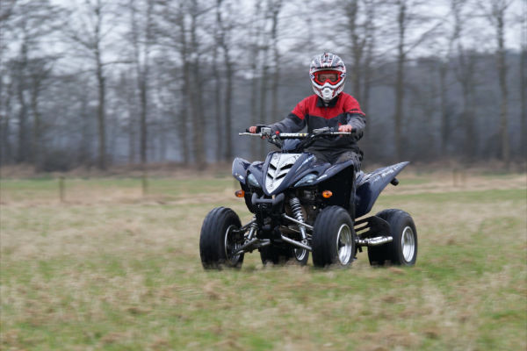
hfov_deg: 9.1
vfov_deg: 6.1
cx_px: 264
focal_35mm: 225
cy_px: 176
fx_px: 3293
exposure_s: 1/60
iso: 400
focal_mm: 150
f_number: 5.6
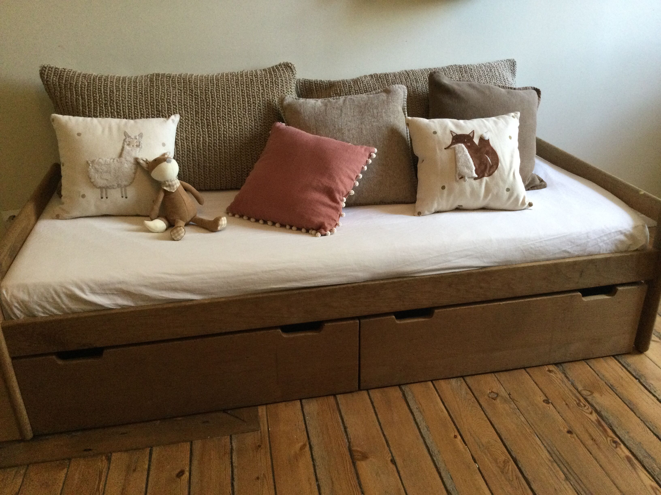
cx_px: 330
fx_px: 592
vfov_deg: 45.4
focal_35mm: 31
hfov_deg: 58.4
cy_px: 248
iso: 160
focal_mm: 3.3
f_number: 2.4
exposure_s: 1/30
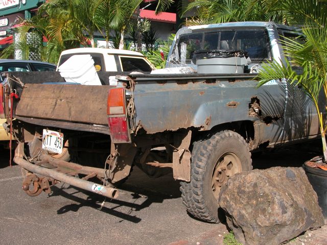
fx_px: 472
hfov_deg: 38.2
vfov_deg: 29.1
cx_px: 164
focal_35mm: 50
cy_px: 122
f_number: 6
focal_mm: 12.7
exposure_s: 1/256
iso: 100
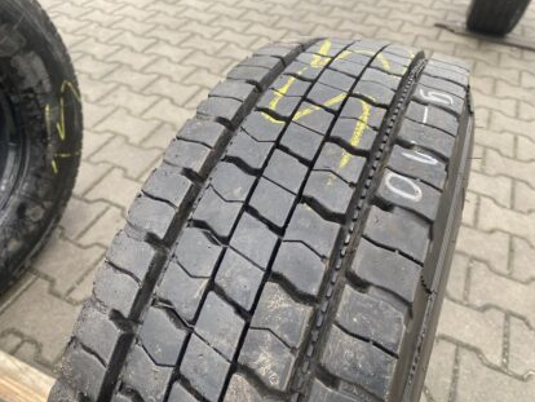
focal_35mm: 27
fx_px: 418
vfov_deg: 51.4
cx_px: 268
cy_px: 200
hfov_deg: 65.3
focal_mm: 4.25
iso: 80
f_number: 1.8
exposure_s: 1/121
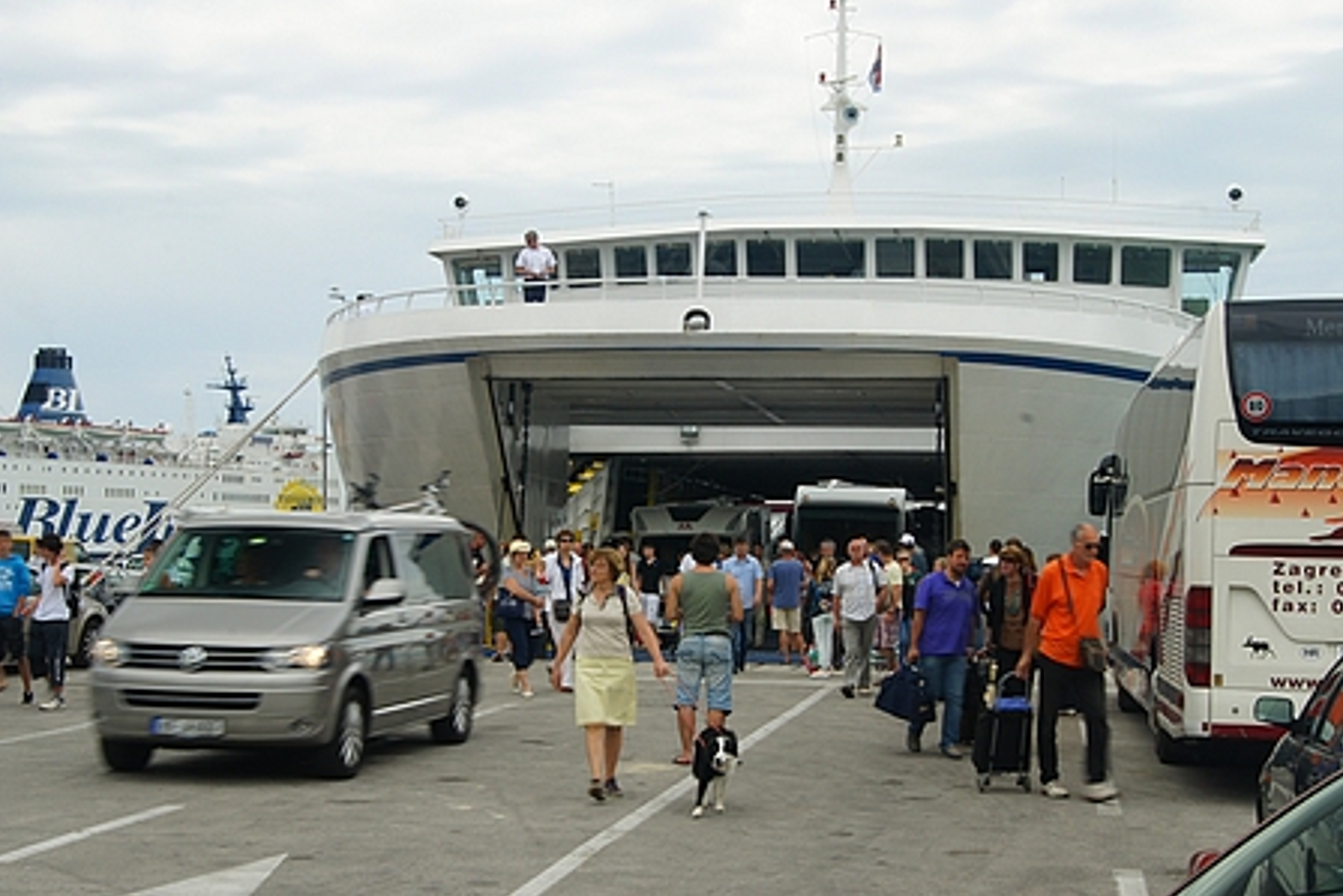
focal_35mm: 59
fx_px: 2185
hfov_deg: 34.2
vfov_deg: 23.2
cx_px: 648
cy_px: 472
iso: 200
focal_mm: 35
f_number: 25
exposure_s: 1/15
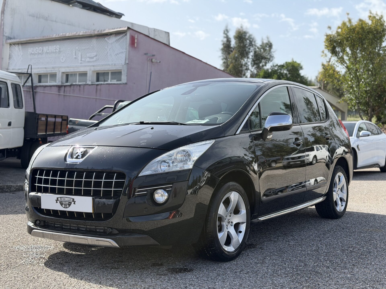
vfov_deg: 30.3
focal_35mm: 48
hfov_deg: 39.7
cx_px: 193
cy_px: 144
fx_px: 535
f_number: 1.78
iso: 100
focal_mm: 6.76
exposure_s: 1/1754
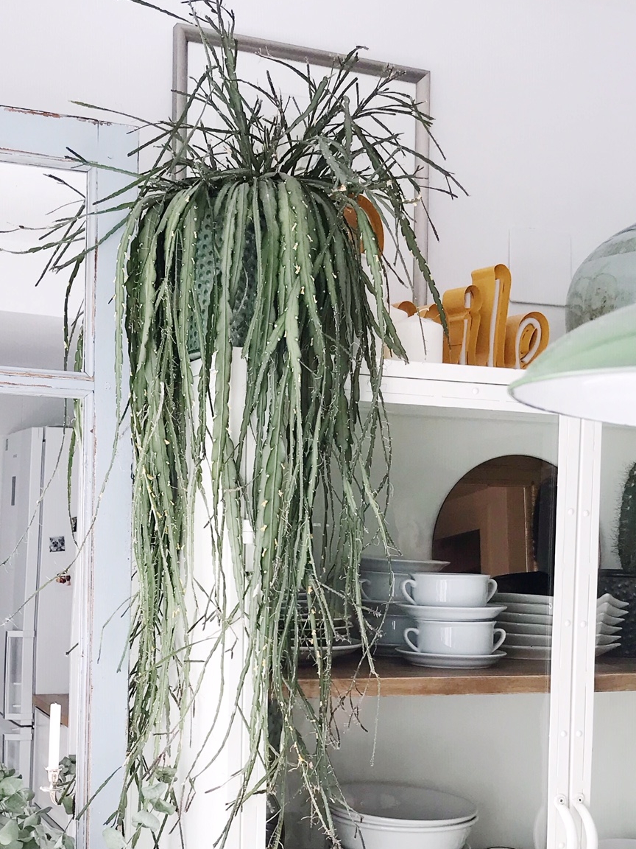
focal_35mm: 49
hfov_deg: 29.6
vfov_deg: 37.8
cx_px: 262
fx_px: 1200
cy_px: 646
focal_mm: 3.99
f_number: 1.8
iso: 20
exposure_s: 1/348
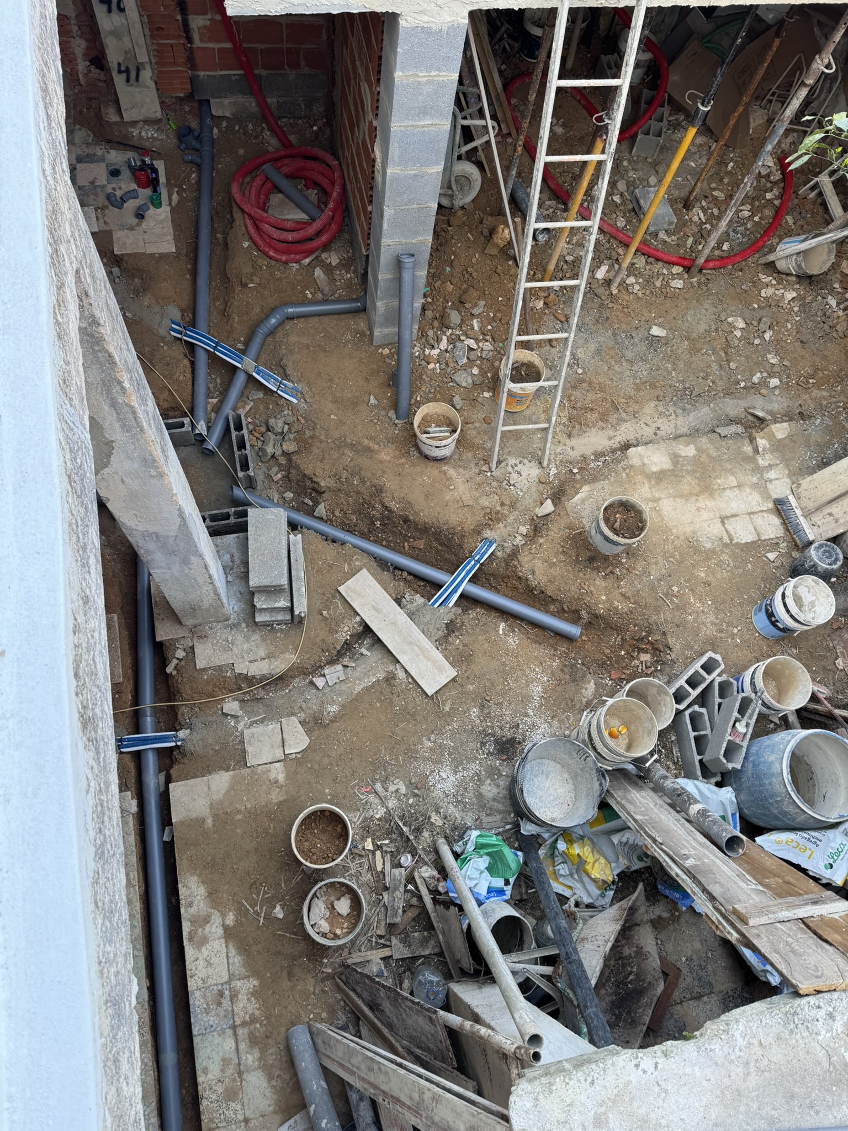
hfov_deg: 56.8
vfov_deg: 71.6
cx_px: 424
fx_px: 784
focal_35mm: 24
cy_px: 566
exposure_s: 1/171
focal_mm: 6.76
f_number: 1.78
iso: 80
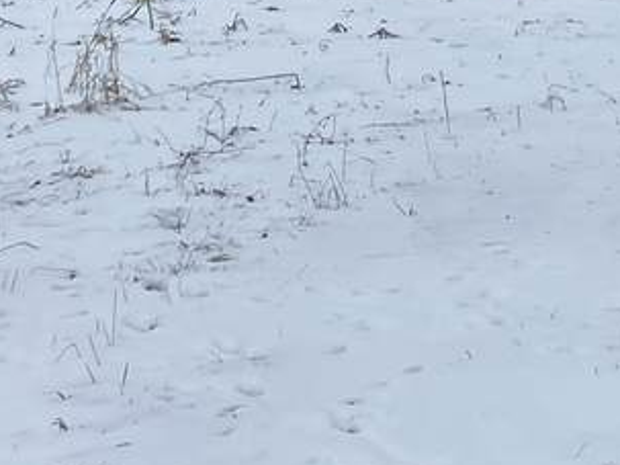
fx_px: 1969
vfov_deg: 13.2
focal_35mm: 110
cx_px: 1222
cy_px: -64
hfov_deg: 14.8
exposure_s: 1/2141
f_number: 1.8
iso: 32
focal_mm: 4.25
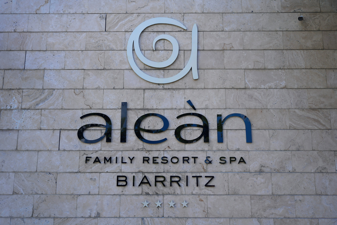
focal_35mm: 35
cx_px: 168
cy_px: 112
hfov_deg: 54.4
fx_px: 328
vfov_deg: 37.9
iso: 100
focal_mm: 35
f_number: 2.8
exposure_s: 1/640
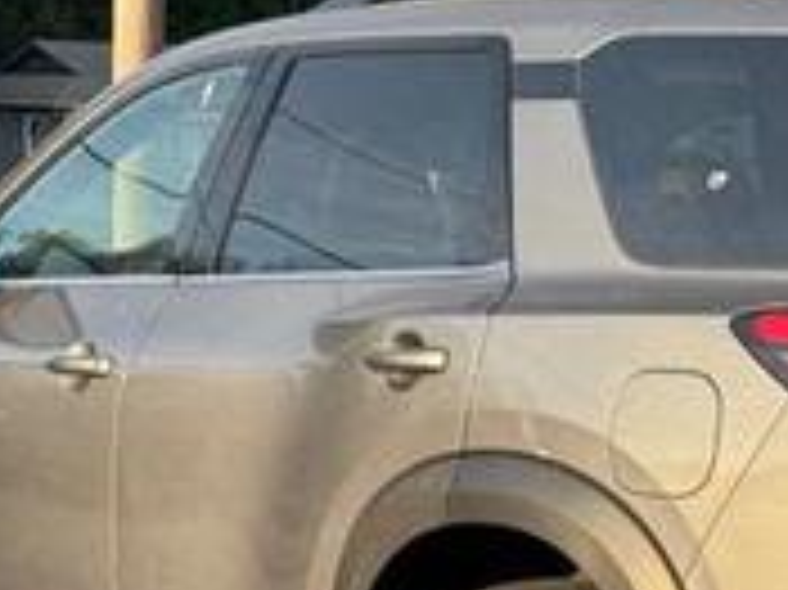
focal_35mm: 138
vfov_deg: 10.7
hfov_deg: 14.2
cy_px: 504
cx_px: 648
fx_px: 3139
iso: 64
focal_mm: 6.76
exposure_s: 1/1172
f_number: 1.78
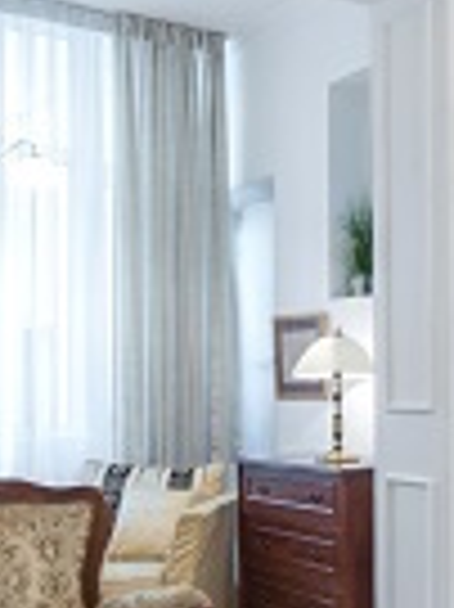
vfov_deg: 32.1
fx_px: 1051
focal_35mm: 60
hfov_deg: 23.9
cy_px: 365
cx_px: 373
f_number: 14
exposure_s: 2.5
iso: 100
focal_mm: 14
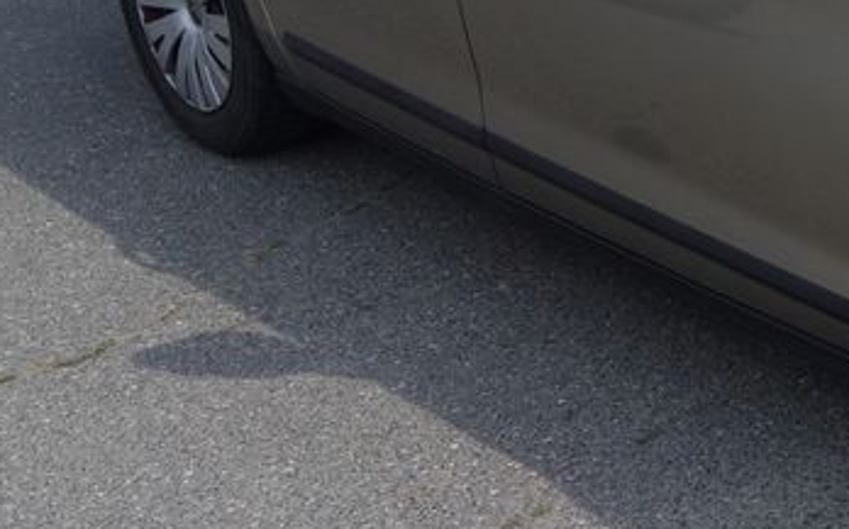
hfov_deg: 21.2
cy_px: 87
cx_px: 1237
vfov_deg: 15.4
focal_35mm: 84
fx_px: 1942
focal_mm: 10.4
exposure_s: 1/2000
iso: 125
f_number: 2.2
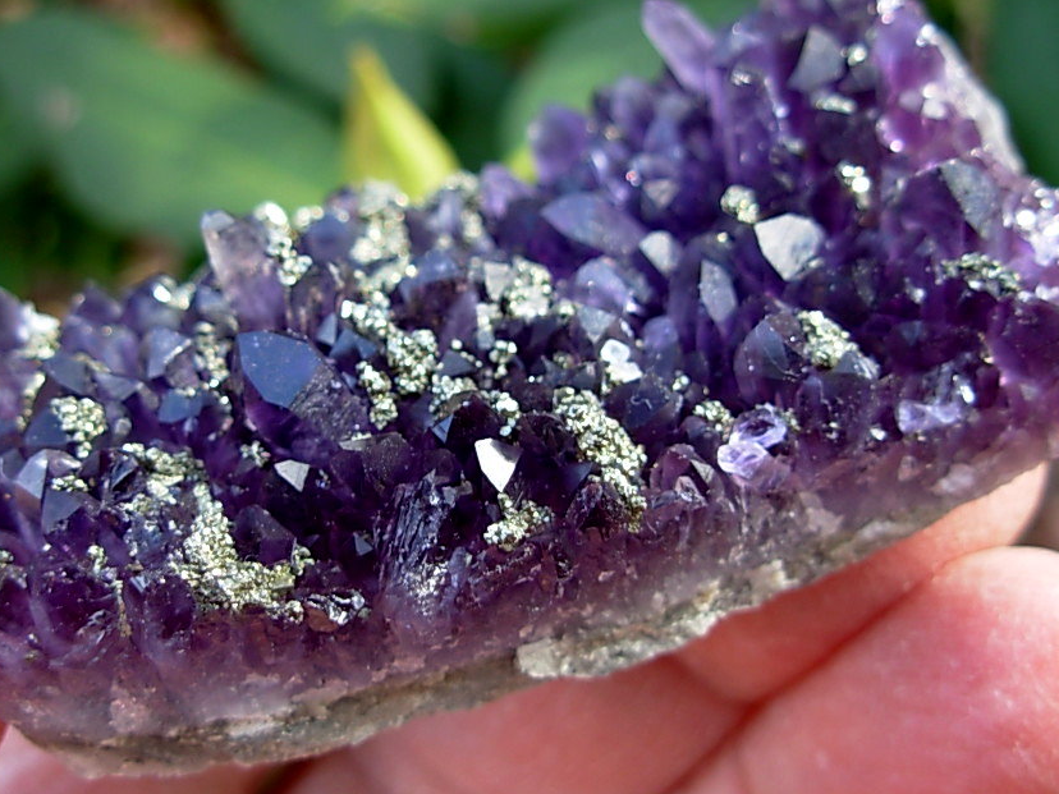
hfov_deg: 40.4
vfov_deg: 30.9
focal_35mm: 47
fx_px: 1438
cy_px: 366
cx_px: 476
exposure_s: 1/73.9
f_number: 2.9
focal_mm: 6.3
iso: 50
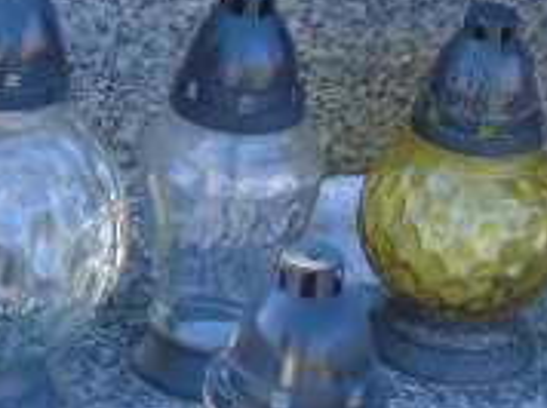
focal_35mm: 295
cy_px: -21
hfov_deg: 6.6
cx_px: -224
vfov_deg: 5.0
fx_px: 4655
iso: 80
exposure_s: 1/50
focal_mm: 15
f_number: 4.1
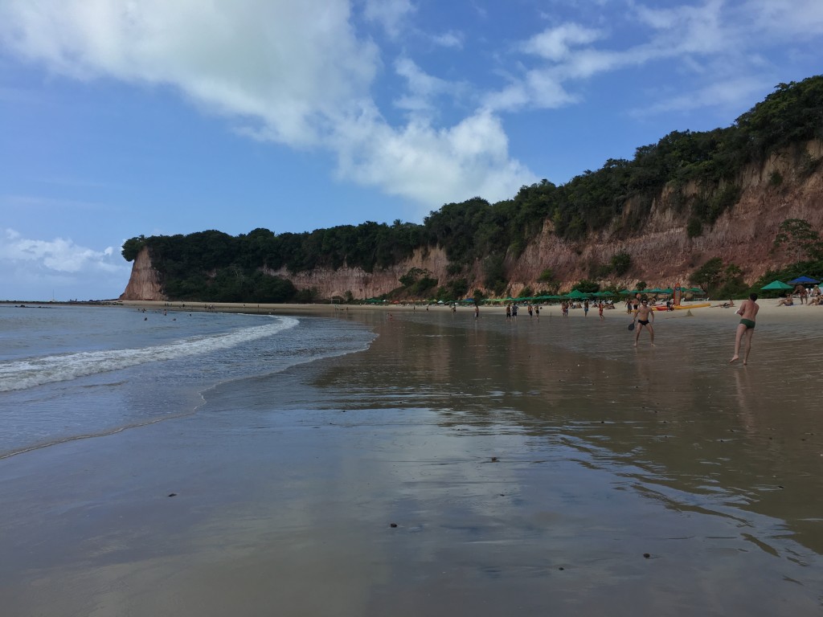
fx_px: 689
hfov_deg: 61.7
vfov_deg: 48.2
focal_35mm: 29
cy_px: 308
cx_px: 412
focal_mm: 4.15
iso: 25
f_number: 2.2
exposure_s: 1/1425
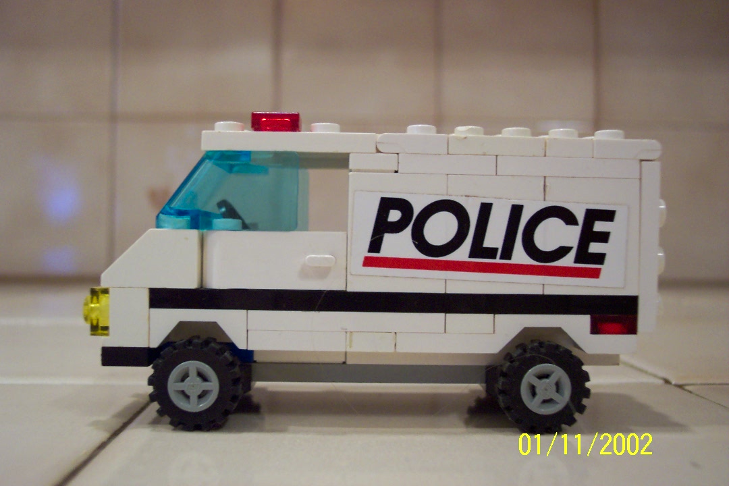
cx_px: 364
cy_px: 243
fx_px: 769
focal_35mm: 38
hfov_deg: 50.7
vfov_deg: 35.1
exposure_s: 1/30
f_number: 2.8
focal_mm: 8
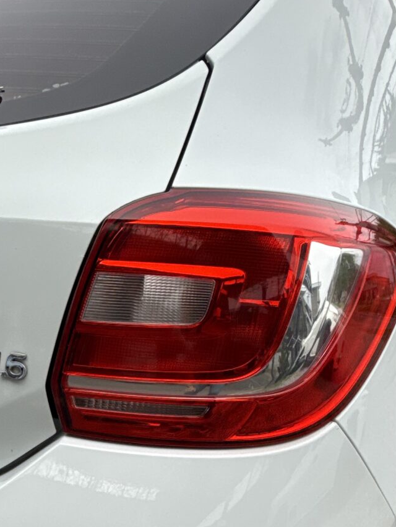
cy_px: 419
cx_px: 66
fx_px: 640
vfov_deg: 42.8
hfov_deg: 33.1
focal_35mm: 42
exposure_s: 1/1656
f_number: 2.2
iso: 50
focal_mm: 2.22
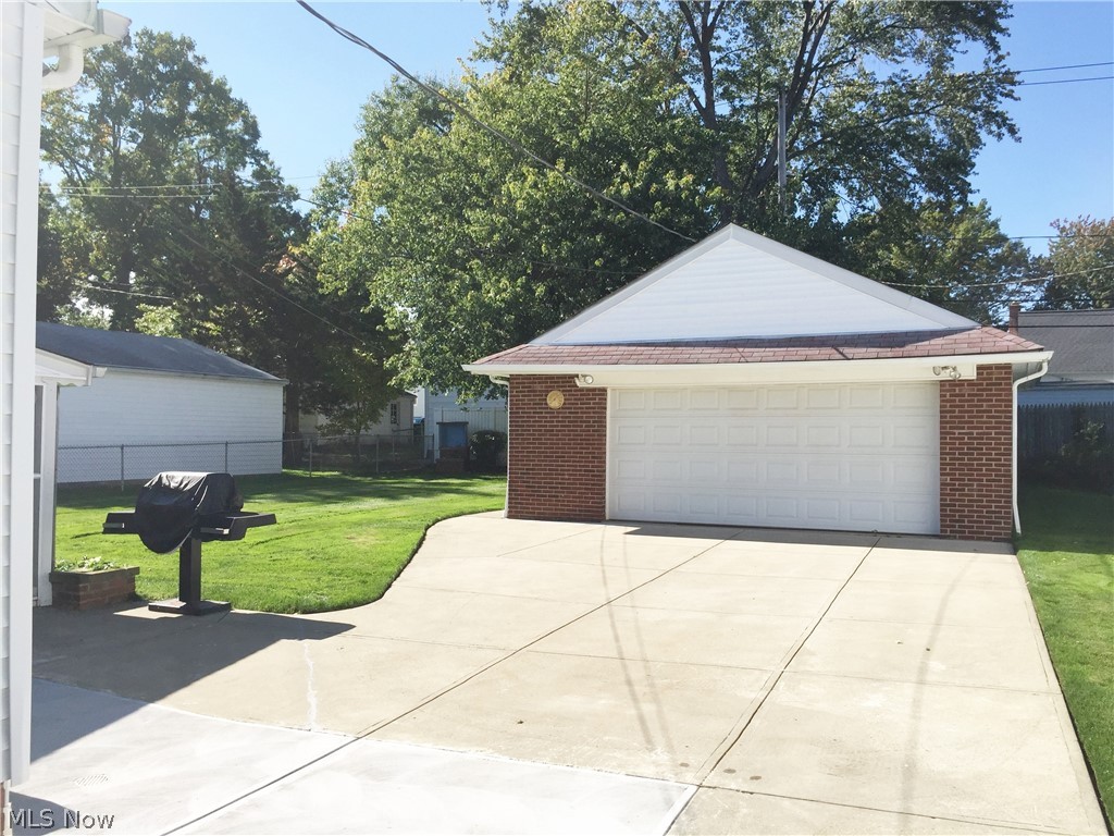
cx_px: 557
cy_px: 418
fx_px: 933
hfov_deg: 61.7
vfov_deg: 48.2
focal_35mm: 29
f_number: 2.2
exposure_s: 1/2083
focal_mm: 4.15
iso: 32
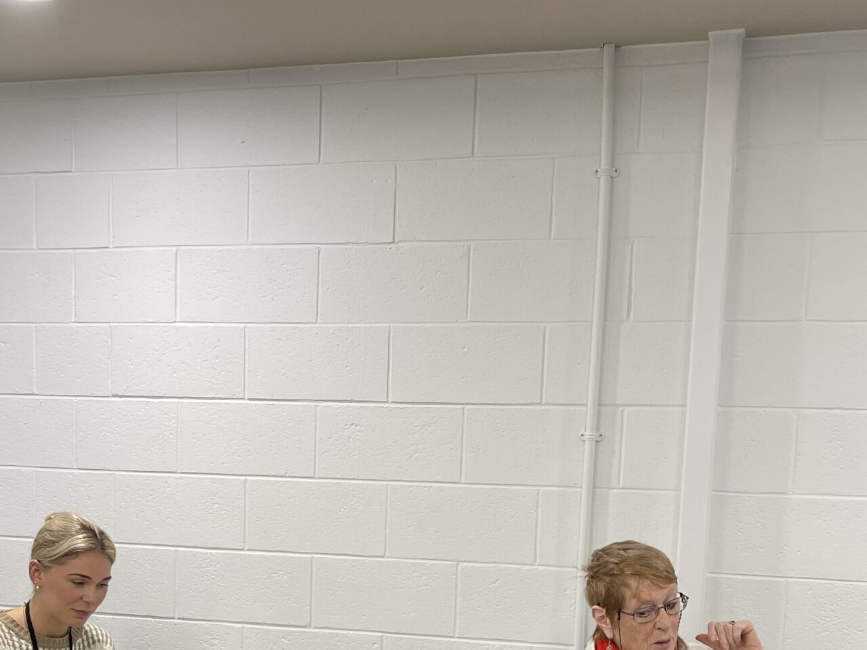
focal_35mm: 50
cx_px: 379
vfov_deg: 27.9
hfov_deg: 38.1
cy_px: 604
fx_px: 1252
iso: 100
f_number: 1.6
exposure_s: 1/100
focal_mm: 5.1
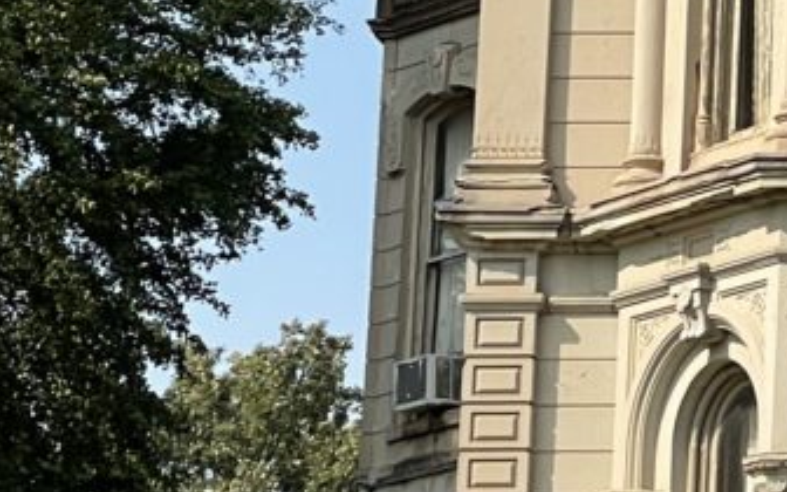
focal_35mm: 252
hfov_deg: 7.8
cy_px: 274
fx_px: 5405
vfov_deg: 5.2
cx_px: 1740
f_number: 2
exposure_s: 1/1295
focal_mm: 6
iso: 25
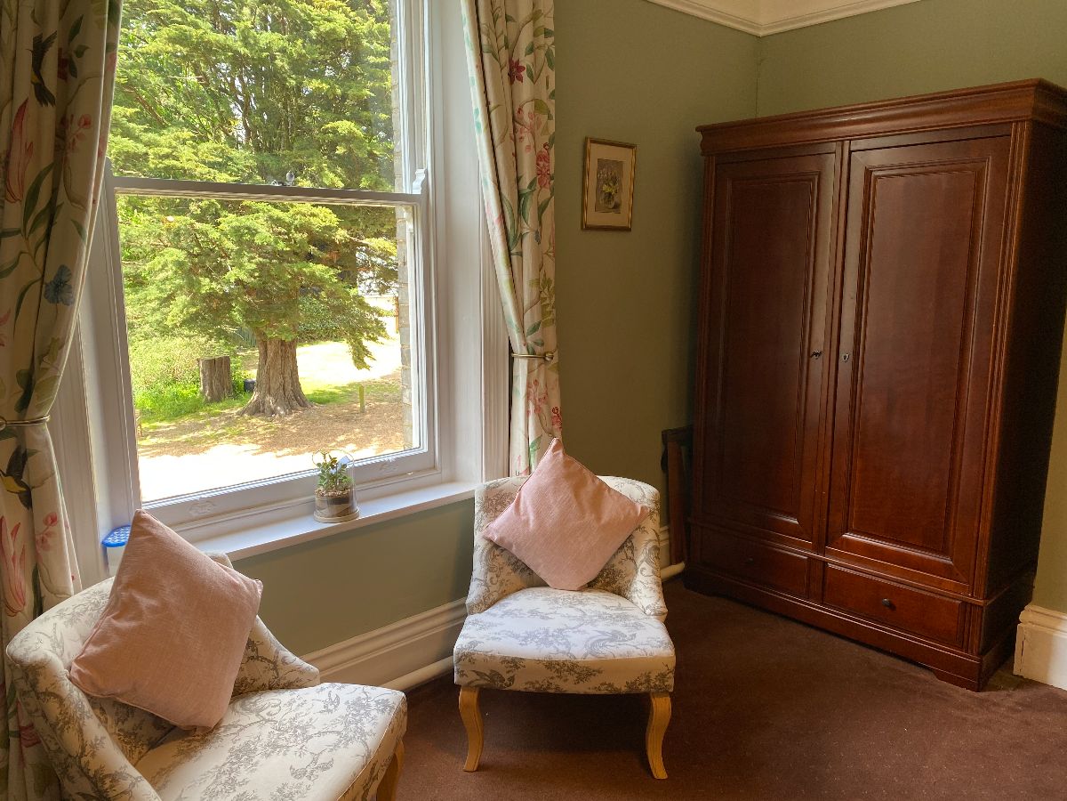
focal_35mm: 26
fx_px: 801
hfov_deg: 67.3
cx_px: 534
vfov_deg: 53.1
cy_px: 400
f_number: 1.8
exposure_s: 1/122
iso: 40
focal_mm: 4.25
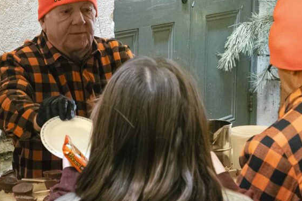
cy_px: 82
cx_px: 44
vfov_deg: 12.6
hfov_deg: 18.5
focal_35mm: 109
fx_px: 914
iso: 4000
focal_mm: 16
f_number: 2.8
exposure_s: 1/100
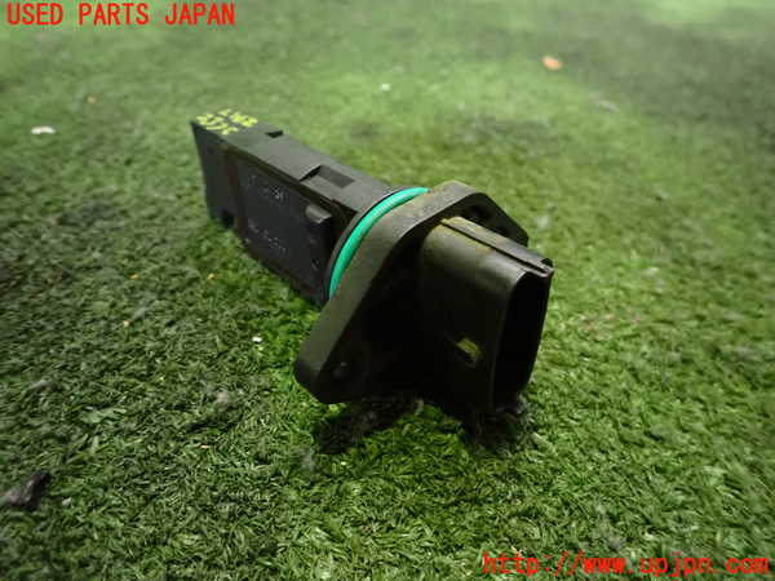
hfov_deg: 69.4
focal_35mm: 25
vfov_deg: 54.9
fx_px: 560
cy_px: 290
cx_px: 388
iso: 1250
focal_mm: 4.5
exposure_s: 1/60
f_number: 2
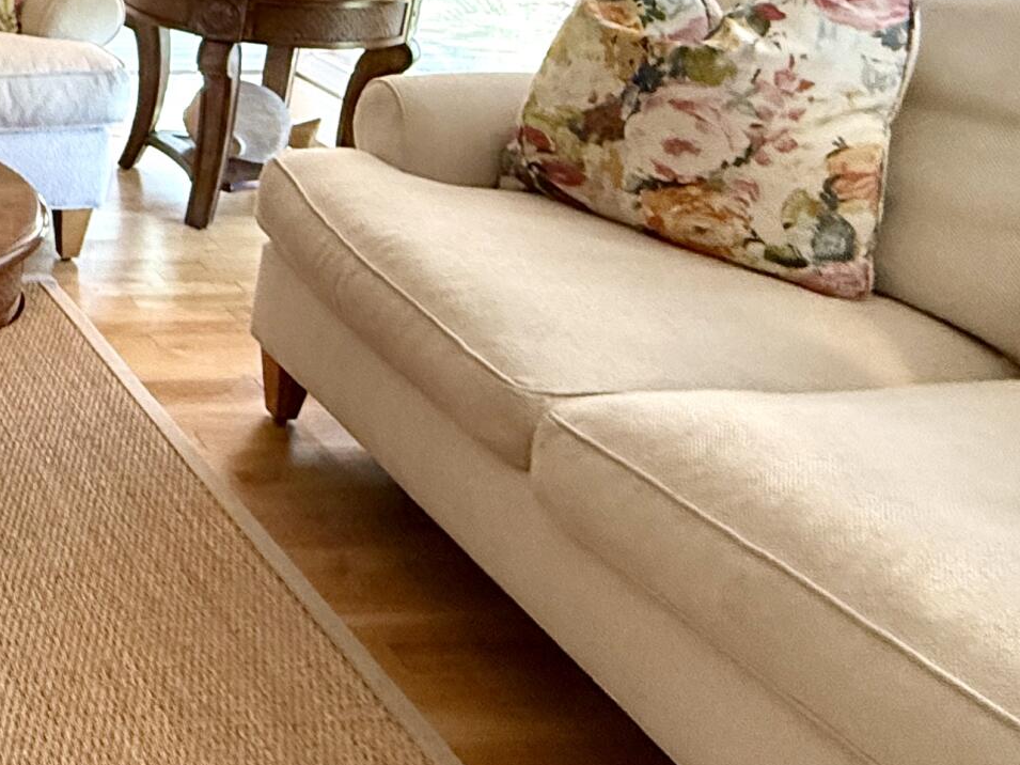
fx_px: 1296
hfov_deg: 32.1
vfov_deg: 31.6
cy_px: 103
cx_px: -317
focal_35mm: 44
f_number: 2.2
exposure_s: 1/120
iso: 400
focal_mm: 2.22
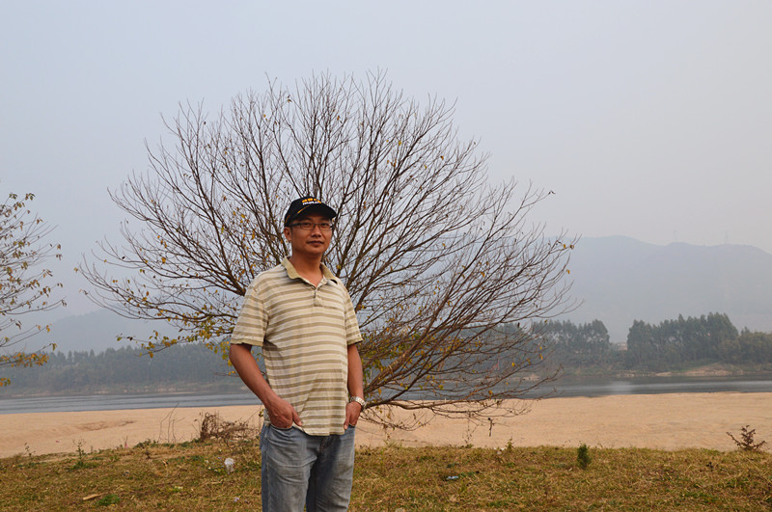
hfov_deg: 51.3
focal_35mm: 38
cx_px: 386
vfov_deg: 35.4
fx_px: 803
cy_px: 256
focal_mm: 25
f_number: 9
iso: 400
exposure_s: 1/160
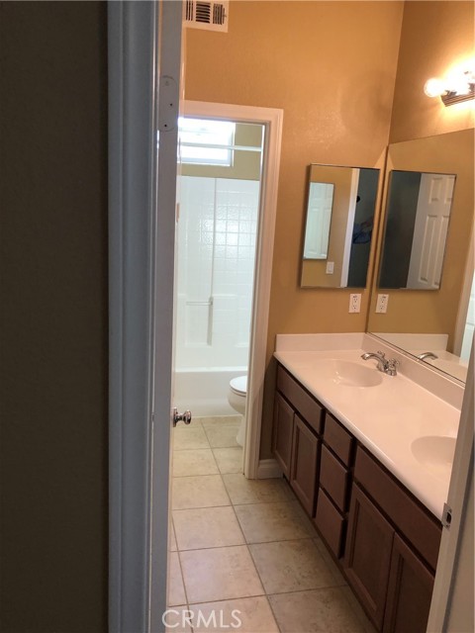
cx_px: 238
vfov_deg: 63.4
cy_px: 316
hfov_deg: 49.7
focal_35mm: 28
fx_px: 512
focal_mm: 3.99
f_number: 1.8
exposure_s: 1/30
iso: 32
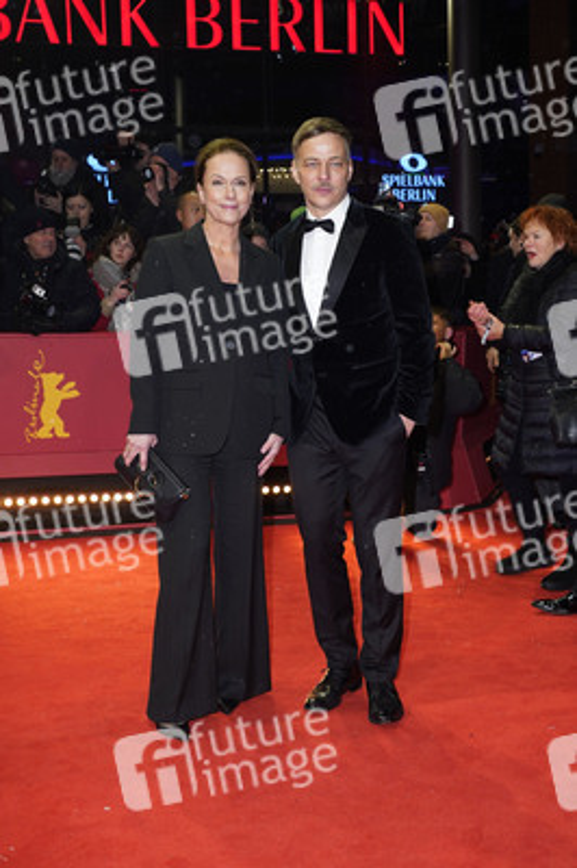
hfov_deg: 31.1
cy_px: 434
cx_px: 288
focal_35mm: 43
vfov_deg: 45.5
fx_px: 1036
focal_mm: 43
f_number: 5.6
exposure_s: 1/160
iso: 800
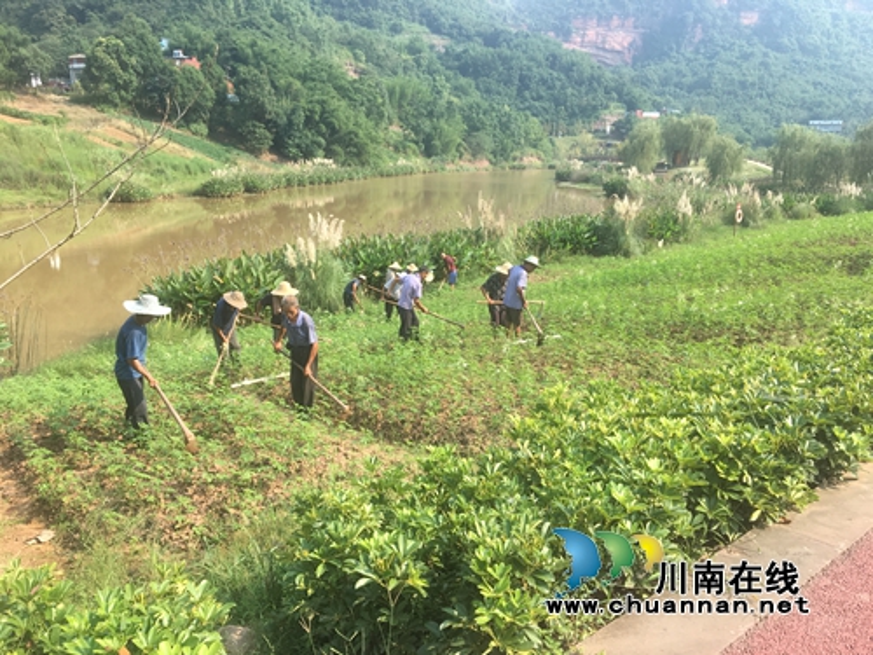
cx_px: 436
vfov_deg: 48.2
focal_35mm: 29
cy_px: 328
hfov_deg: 61.7
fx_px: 731
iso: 25
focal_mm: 4.15
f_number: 2.2
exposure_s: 1/523
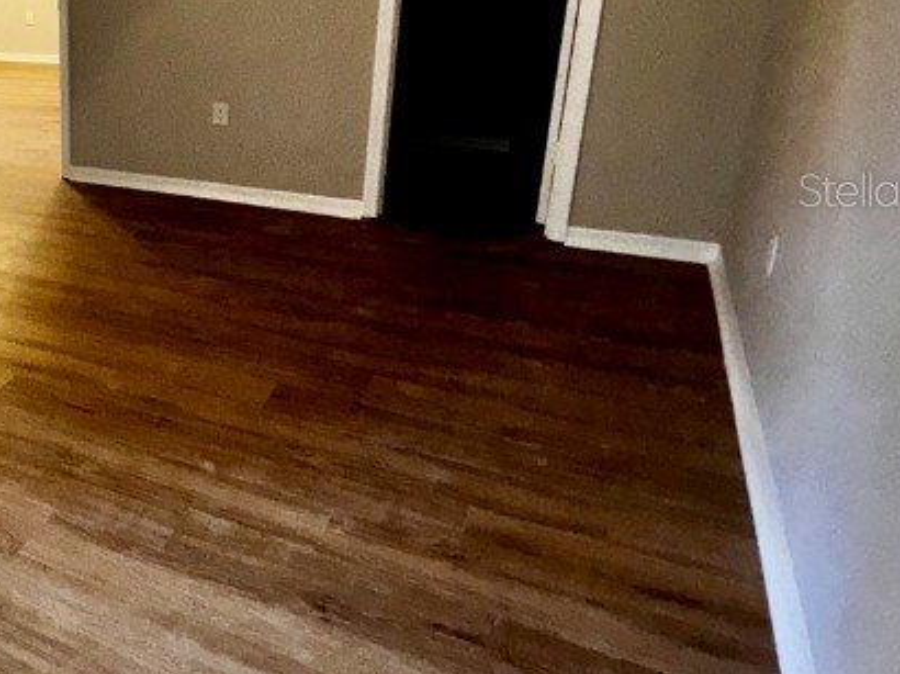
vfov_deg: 39.8
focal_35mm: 35
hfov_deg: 40.8
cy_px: 189
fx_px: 909
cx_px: -119
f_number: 2.2
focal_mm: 2.22
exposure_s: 1/60
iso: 80
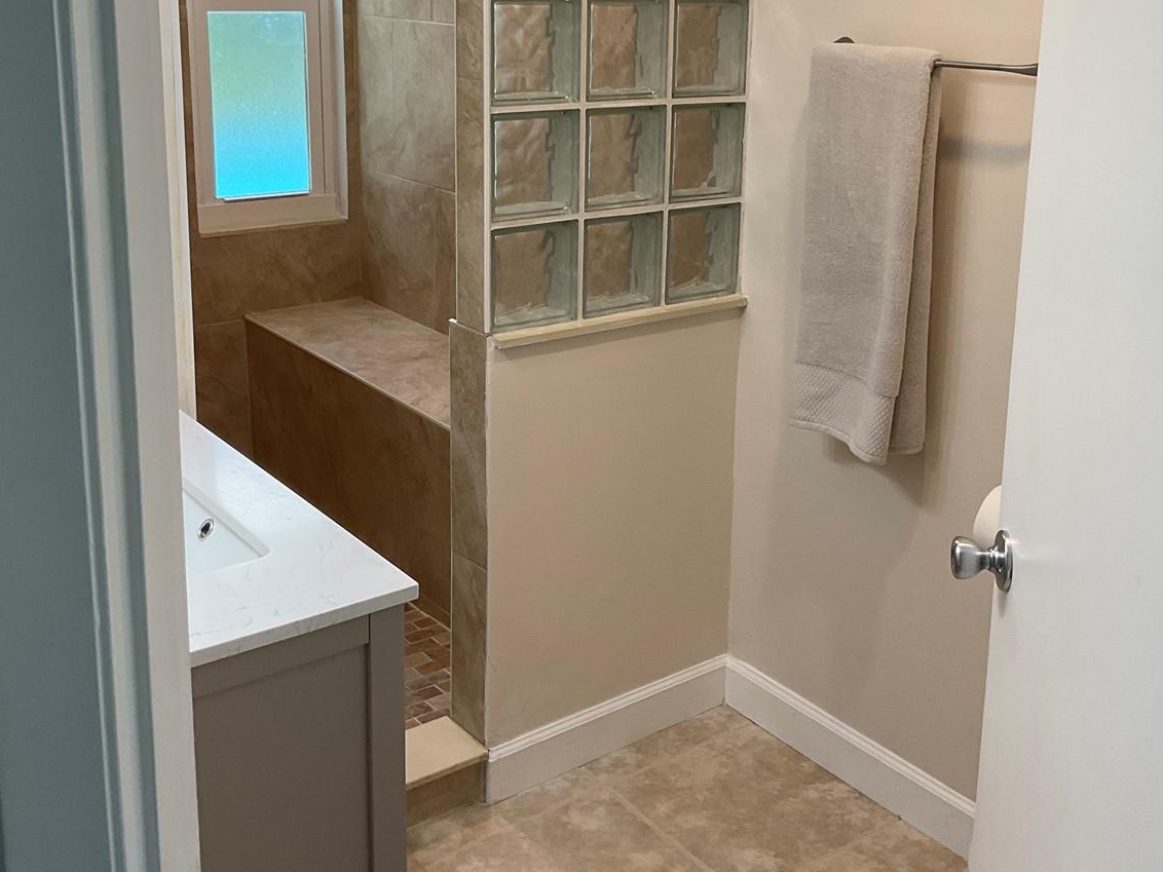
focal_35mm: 41
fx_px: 1377
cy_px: 261
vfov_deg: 34.7
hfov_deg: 45.7
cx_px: 630
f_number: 1.8
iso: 64
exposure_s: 1/120
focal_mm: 3
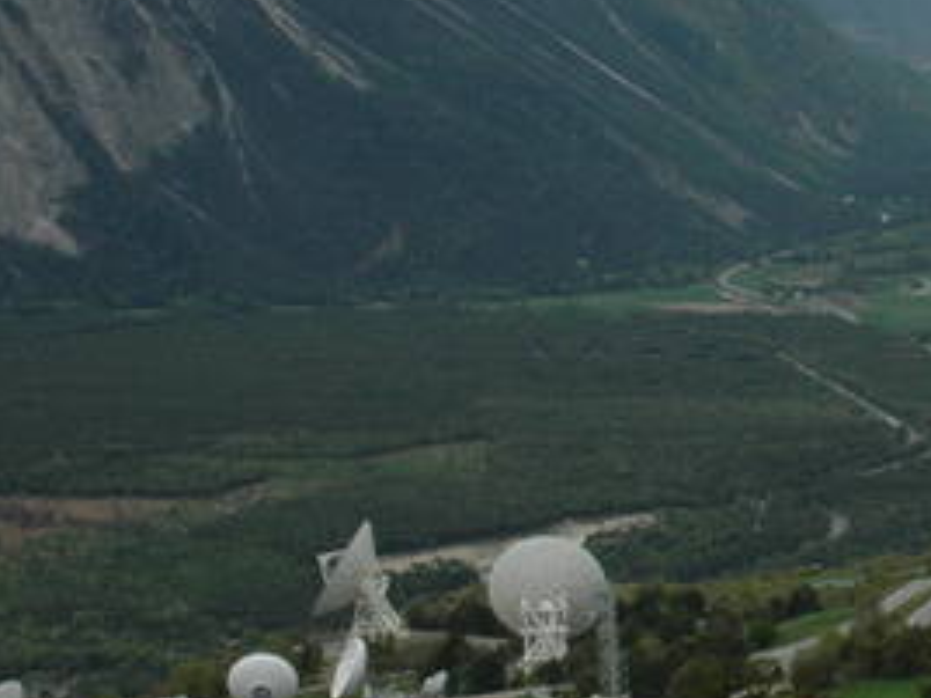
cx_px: 882
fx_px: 3020
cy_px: 137
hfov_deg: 17.2
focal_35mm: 112
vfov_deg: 13.1
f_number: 11
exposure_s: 1/500
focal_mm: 29
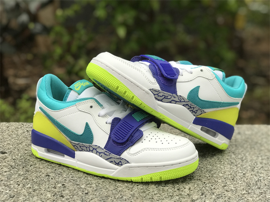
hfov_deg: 33.8
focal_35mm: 57
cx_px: 135
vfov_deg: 25.7
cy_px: 101
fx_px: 445
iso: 32
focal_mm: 6.6
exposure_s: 1/50
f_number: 2.8
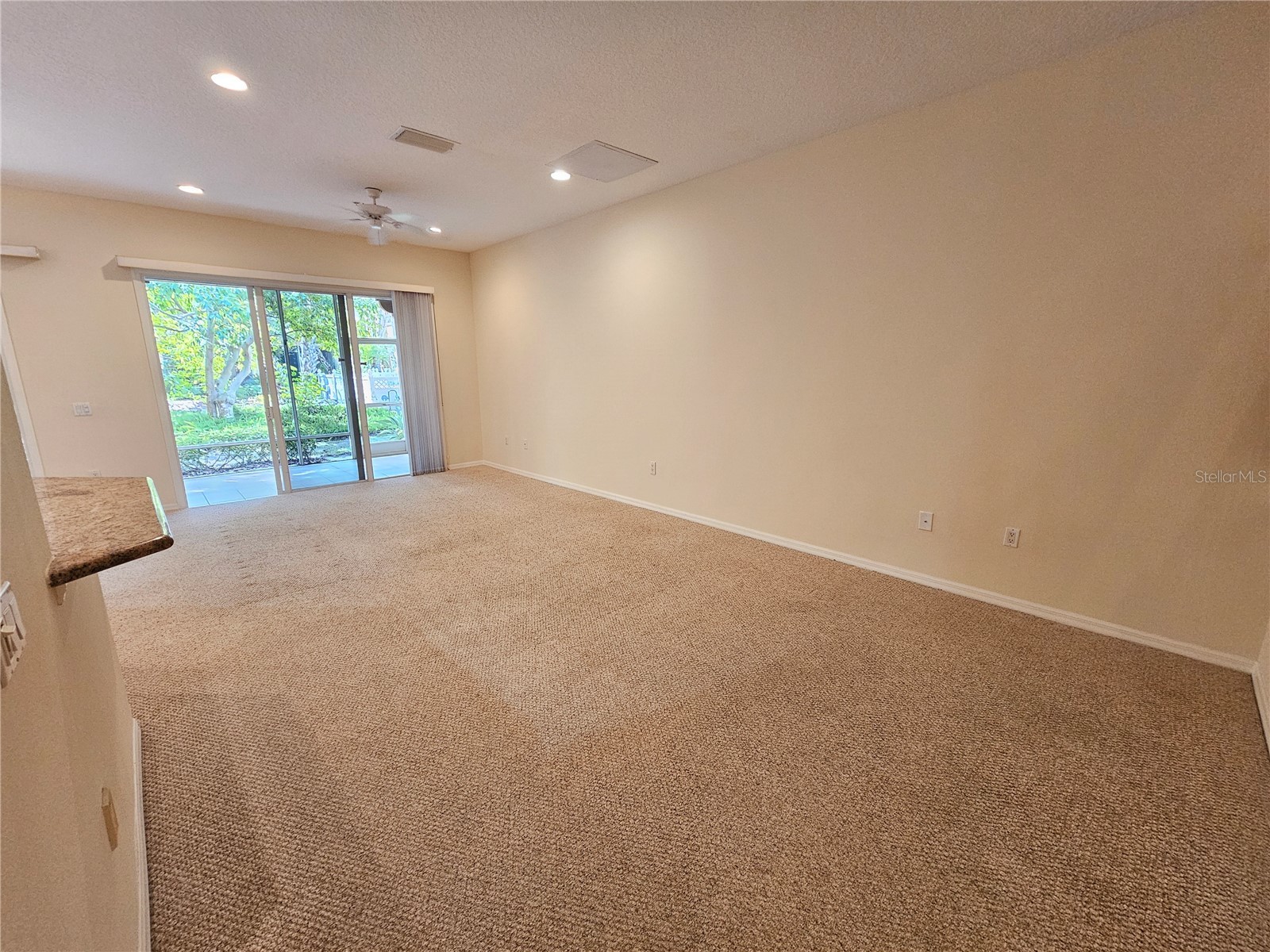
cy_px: 476
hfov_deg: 106.2
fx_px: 477
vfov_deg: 89.9
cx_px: 635
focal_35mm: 13
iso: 320
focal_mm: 2.2
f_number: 2.2
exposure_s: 1/60
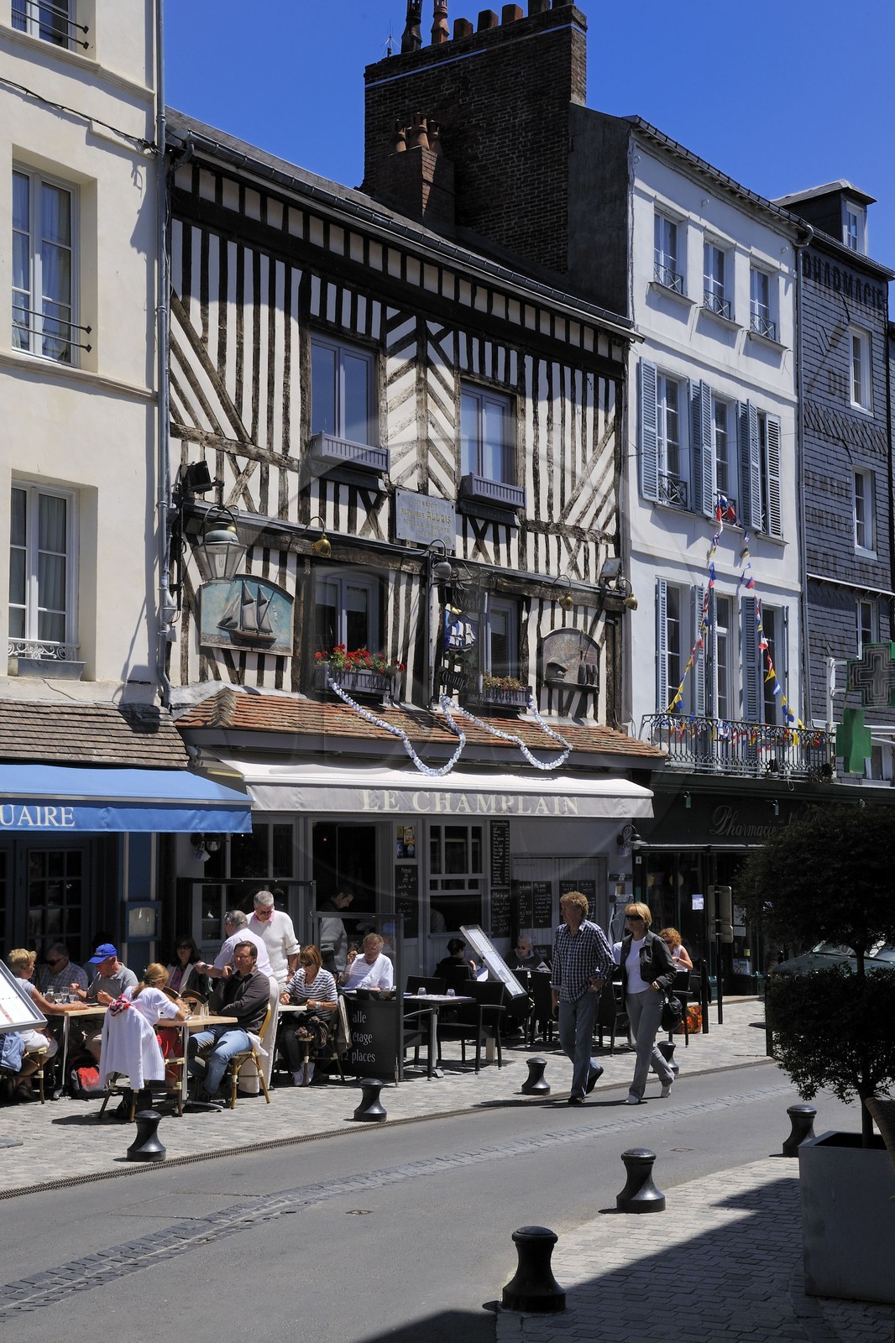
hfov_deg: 29.9
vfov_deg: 43.6
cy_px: 672
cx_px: 448
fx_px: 1679
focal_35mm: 45
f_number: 14
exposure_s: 1/200
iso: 200
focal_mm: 45
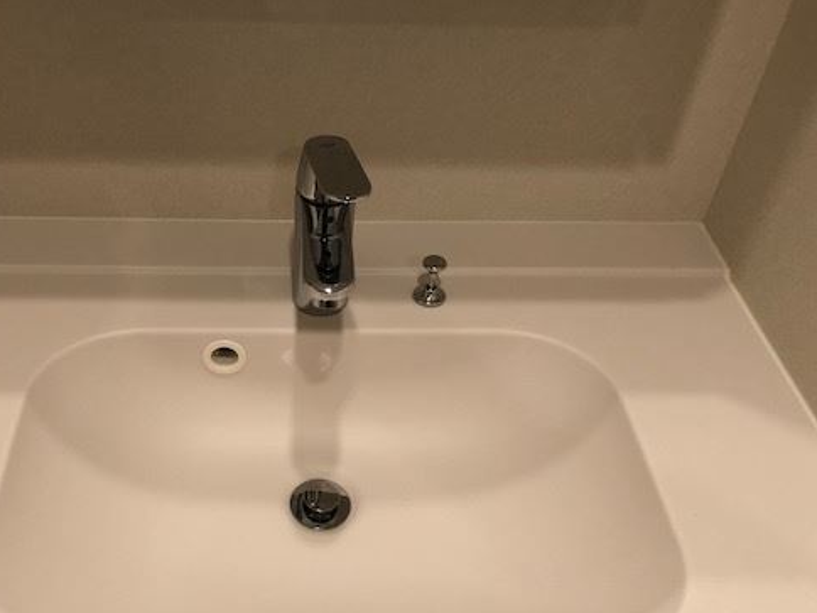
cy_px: 373
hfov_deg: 49.6
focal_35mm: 37
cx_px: 306
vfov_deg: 38.5
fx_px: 873
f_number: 1.8
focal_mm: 3.99
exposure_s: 1/33
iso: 40
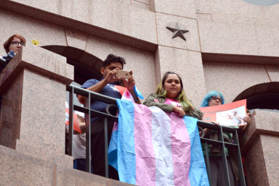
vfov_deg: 15.2
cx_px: 147
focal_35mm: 90
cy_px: 109
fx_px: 697
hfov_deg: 22.6
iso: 200
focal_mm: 50
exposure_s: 1/200
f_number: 7.1
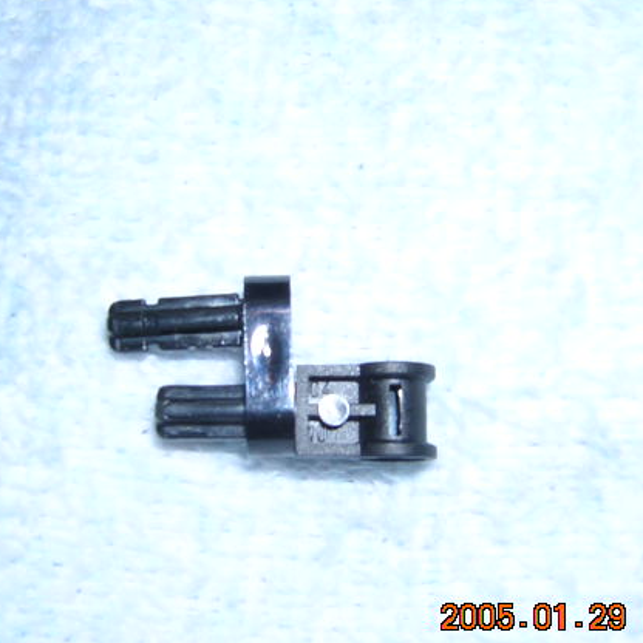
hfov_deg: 34.7
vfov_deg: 34.7
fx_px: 1030
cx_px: 298
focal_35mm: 49
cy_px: 323
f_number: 5.2
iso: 100
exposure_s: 1/60.1
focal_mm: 4.7
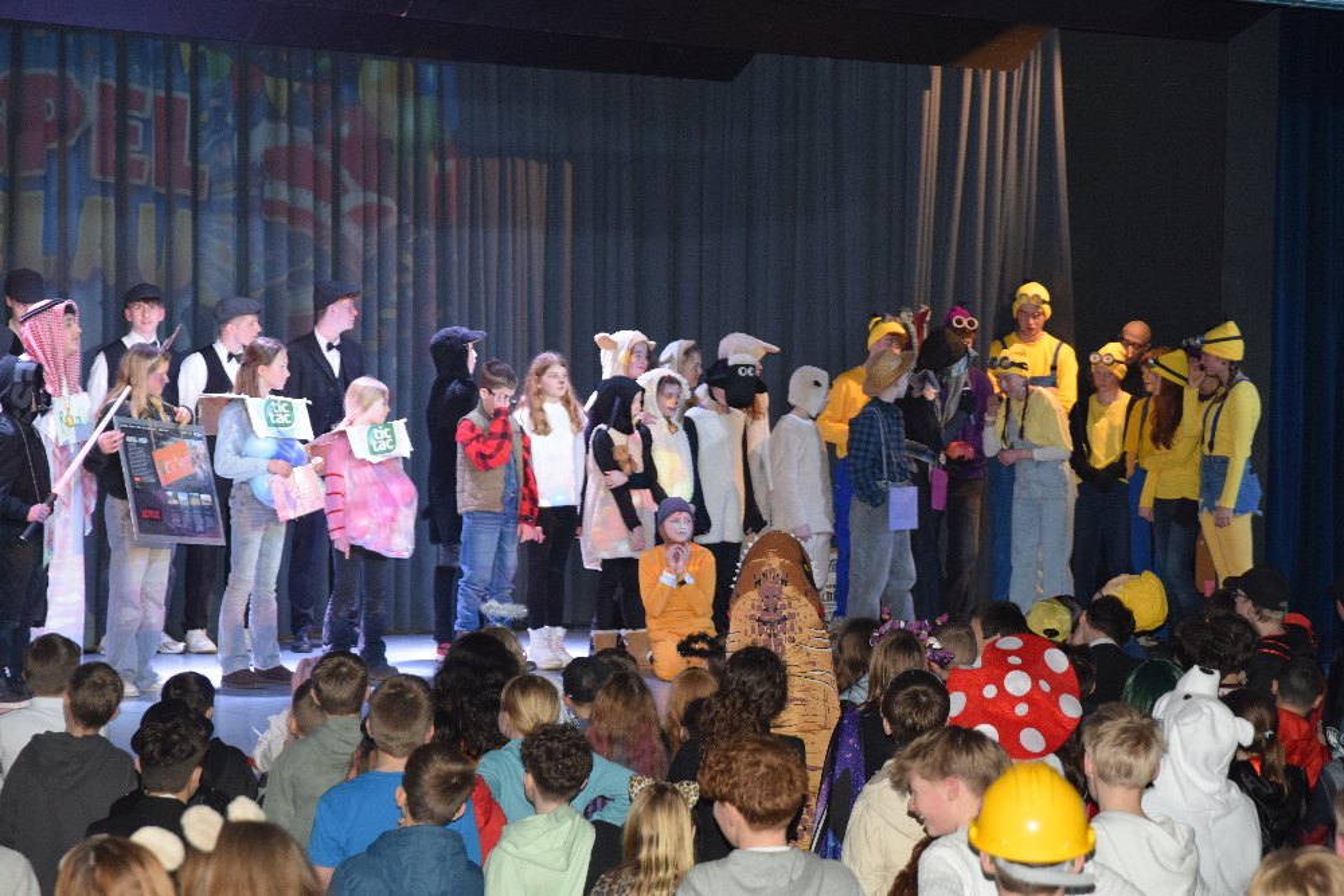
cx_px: 672
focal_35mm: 105
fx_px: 3920
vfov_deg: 13.0
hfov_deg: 19.5
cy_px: 448
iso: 1800
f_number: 4
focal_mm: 70
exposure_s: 1/60
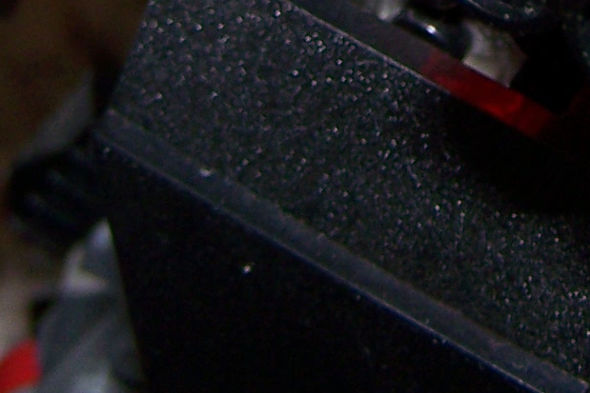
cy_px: -402
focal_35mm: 181
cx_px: 603
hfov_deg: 11.2
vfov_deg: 7.3
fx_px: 2967
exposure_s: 1/40
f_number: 2.8
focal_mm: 6.3
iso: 80
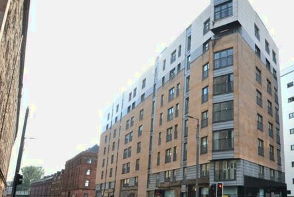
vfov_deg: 42.0
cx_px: 216
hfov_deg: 57.9
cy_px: 135
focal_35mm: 31
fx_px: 252
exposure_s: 1/200
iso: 400
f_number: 10
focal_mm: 13
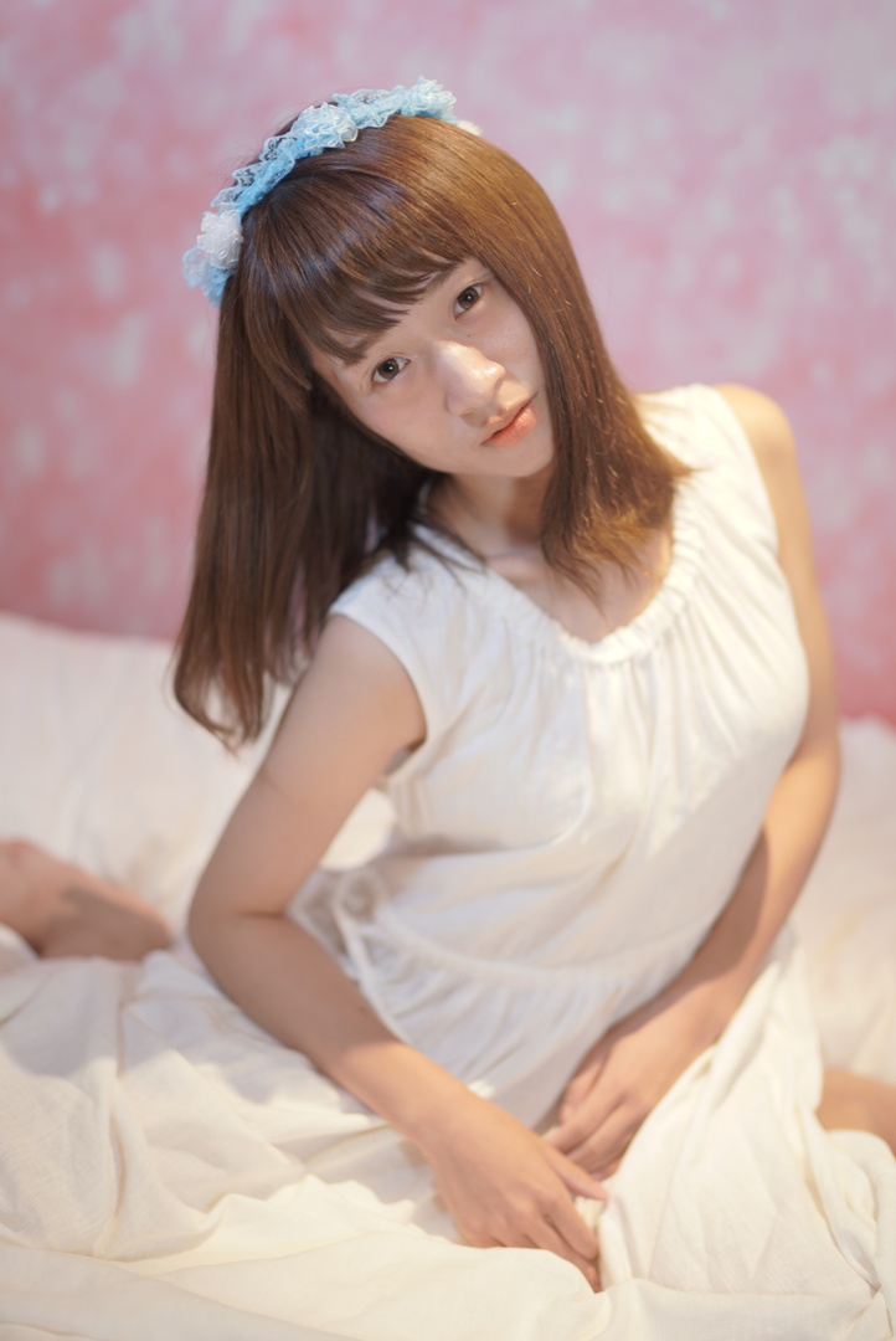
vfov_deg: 39.6
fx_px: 1863
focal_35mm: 50
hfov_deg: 27.0
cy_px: 670
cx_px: 448
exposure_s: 1/60
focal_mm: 50
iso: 100
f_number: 1.4
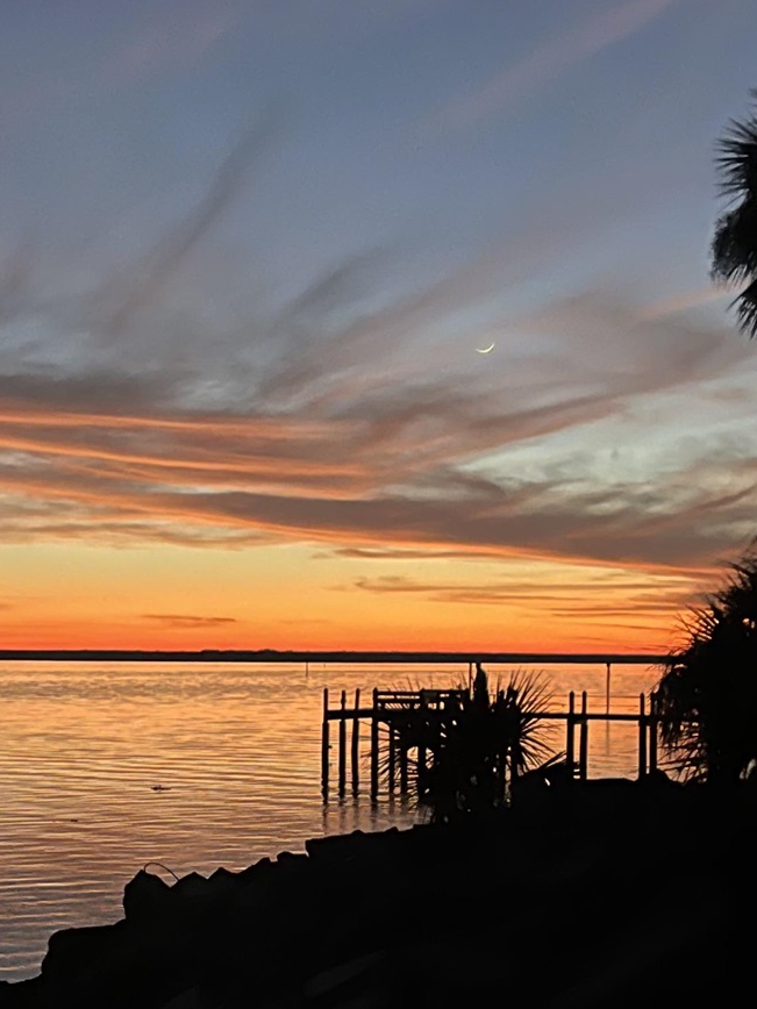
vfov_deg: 27.9
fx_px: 2012
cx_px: 21
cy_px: 720
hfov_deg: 20.7
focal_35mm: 69
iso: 640
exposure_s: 1/13
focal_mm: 5.1
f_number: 1.6
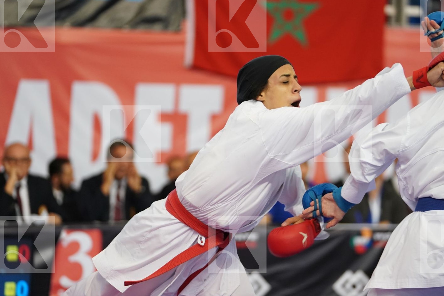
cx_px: 237
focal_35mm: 196
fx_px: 2417
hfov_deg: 10.5
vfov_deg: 7.0
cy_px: 134
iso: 3200
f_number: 2.8
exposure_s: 1/1000
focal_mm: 155
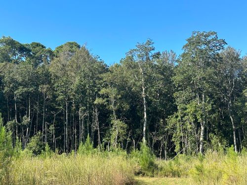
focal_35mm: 48
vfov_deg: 30.3
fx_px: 343
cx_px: 124
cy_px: 92
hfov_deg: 39.7
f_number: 1.78
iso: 64
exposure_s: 1/1565
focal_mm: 6.86
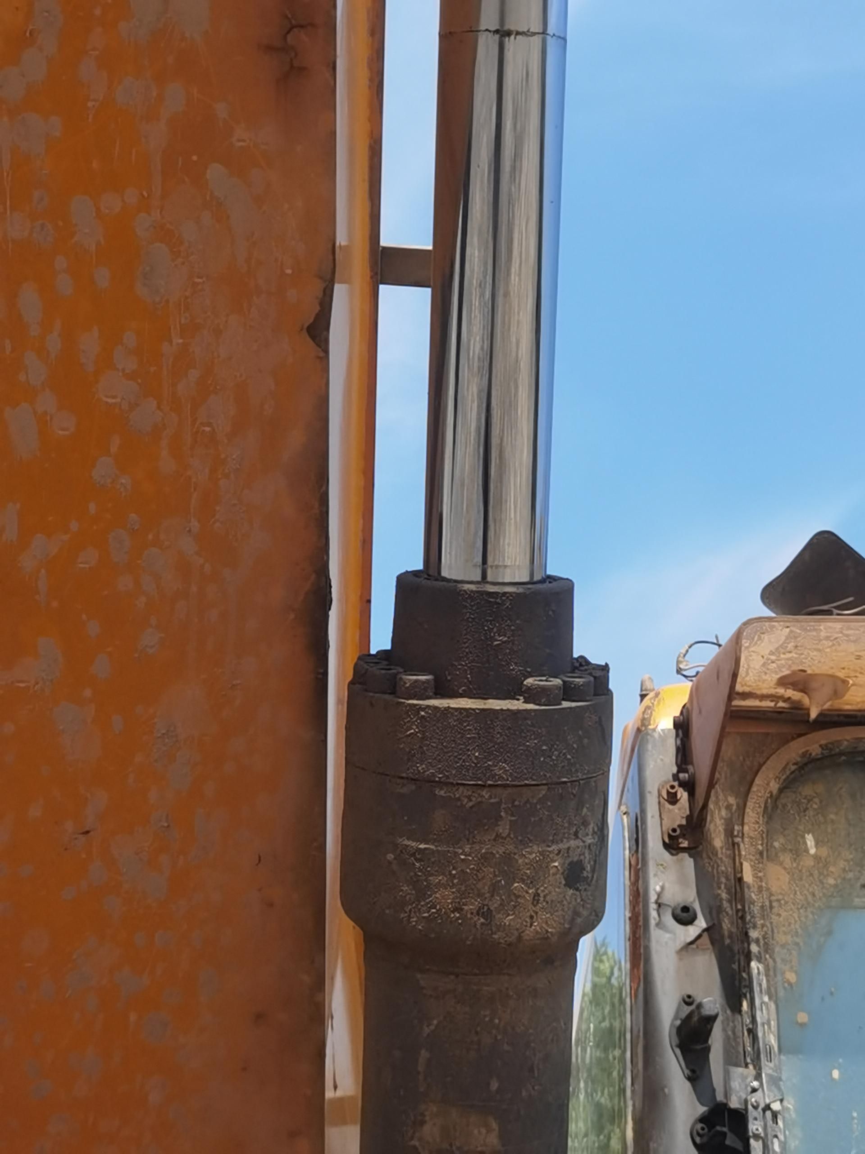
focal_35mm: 69
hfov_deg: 21.3
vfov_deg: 28.2
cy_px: 577
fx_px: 2299
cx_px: 432
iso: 50
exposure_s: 1/5000
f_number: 1.9
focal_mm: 6.71
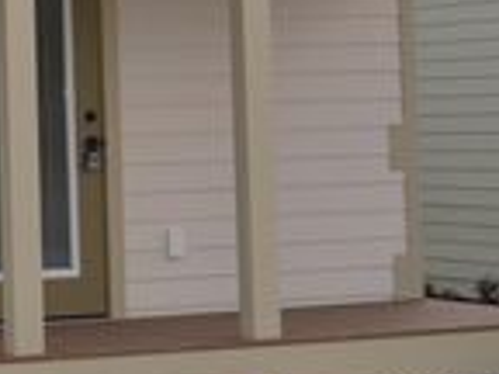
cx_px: -7
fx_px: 2451
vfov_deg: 8.7
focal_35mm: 170
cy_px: 57
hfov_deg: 11.5
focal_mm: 34
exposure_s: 1/125
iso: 360
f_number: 5
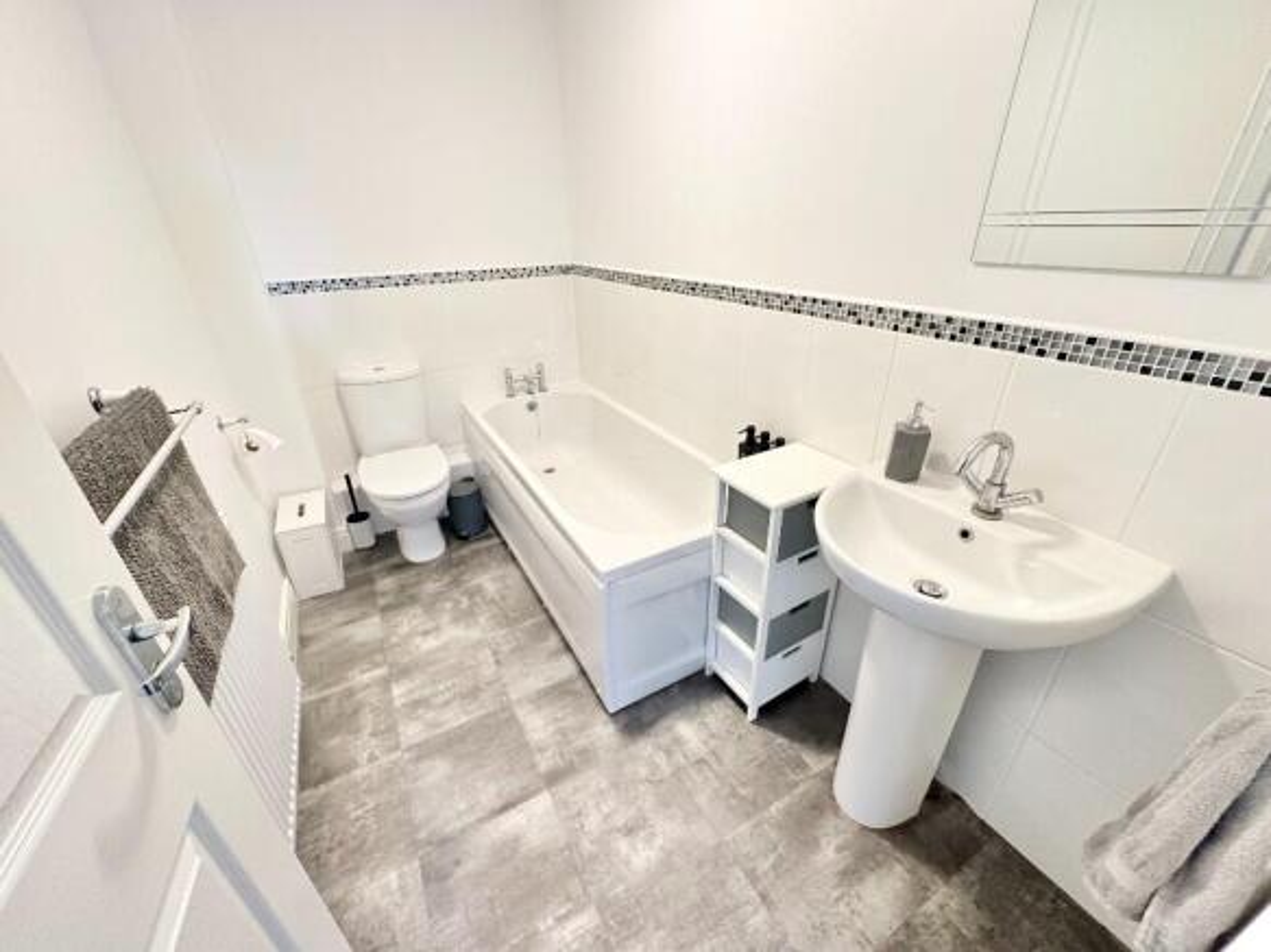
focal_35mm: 14
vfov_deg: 85.7
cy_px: 476
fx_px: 514
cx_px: 636
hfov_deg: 102.1
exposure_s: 1/50
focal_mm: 2.22
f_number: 2.2
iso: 250
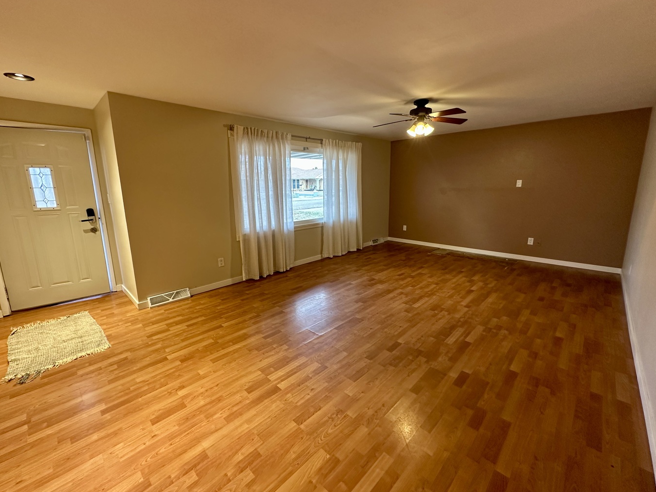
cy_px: 238
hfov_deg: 98.2
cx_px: 326
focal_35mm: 15
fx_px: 284
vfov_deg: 81.7
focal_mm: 2.22
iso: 250
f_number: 2.2
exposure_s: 1/60
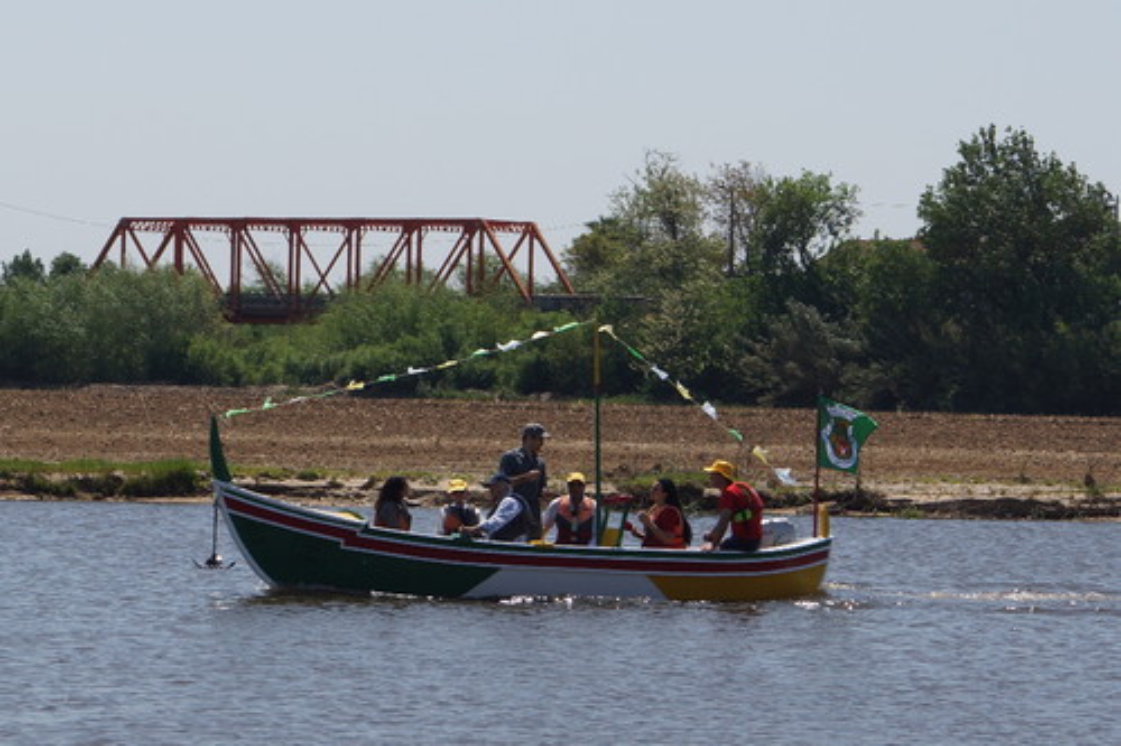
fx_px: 5136
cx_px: 560
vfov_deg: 8.3
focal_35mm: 165
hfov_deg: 12.5
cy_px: 373
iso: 100
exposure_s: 1/400
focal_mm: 55
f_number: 9
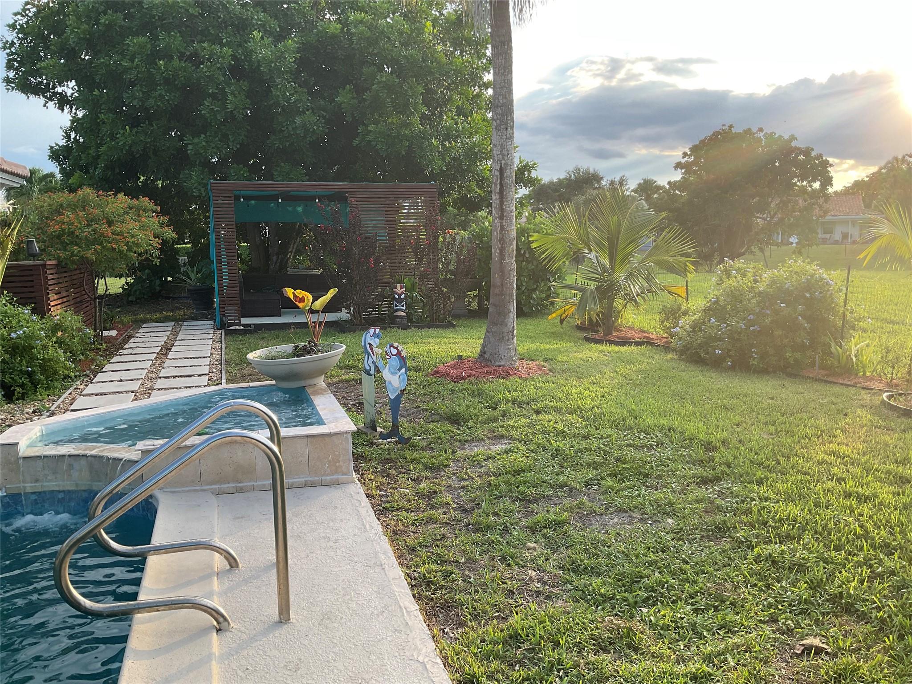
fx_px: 764
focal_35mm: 29
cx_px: 456
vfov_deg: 48.2
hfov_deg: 61.7
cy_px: 342
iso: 16
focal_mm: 3
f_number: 1.8
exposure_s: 1/238
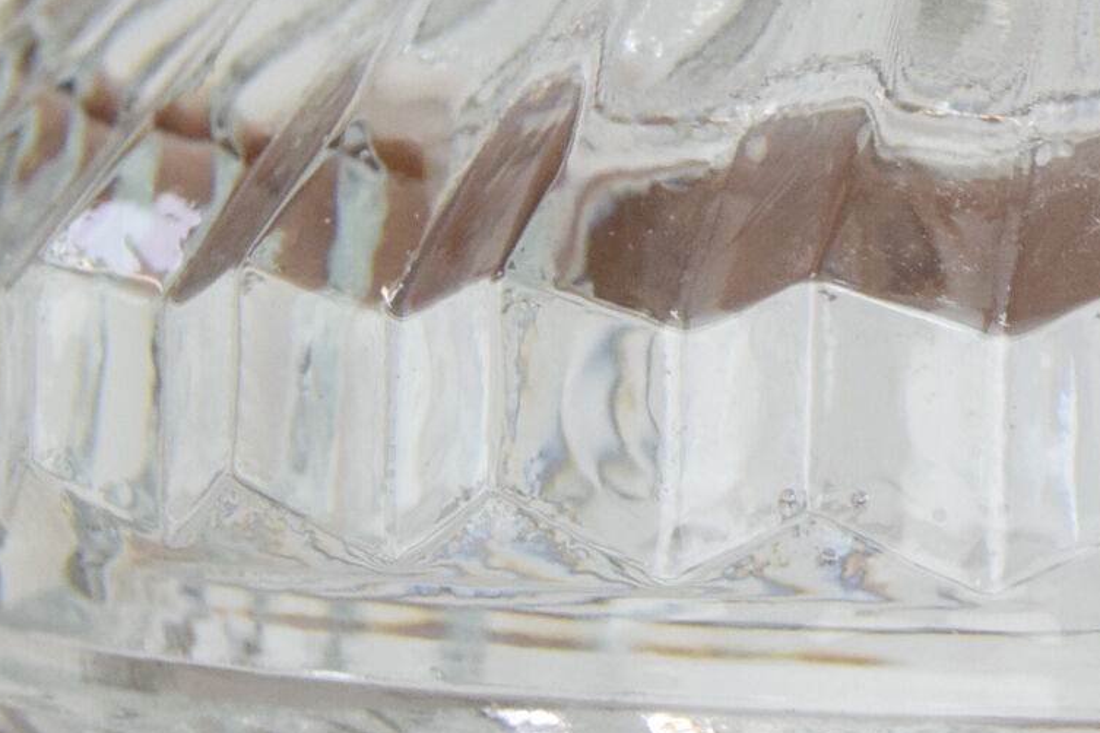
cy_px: 145
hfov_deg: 11.3
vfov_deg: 7.7
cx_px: 1297
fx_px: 5469
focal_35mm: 179
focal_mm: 30
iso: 1600
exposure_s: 1/250
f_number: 8
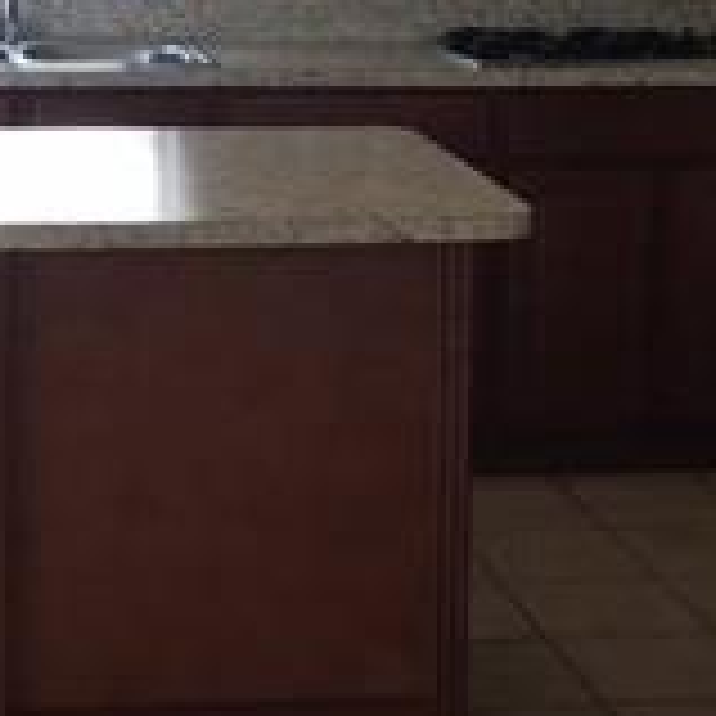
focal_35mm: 103
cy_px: 63
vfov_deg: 16.7
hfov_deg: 16.9
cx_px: 257
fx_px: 2410
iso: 40
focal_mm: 4.15
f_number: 2.2
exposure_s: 1/30
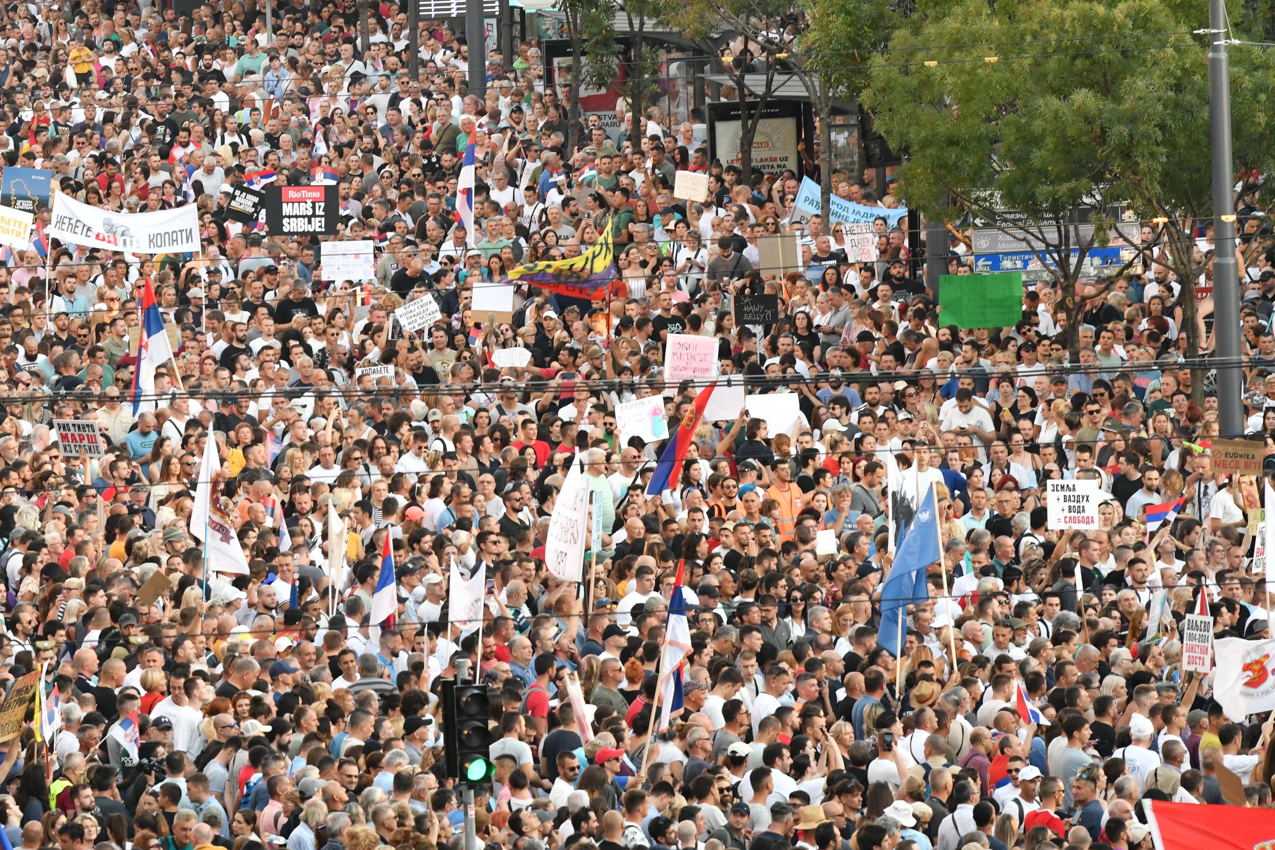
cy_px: 235
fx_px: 12714
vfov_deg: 3.8
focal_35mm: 359
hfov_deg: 5.7
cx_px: 159
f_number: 7.1
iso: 1600
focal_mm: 200
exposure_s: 1/320
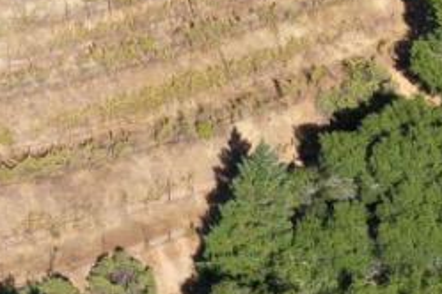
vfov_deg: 7.4
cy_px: -501
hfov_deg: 12.0
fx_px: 2075
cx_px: -11
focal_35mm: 169
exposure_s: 1/400
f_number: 5.6
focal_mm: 10.26
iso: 100
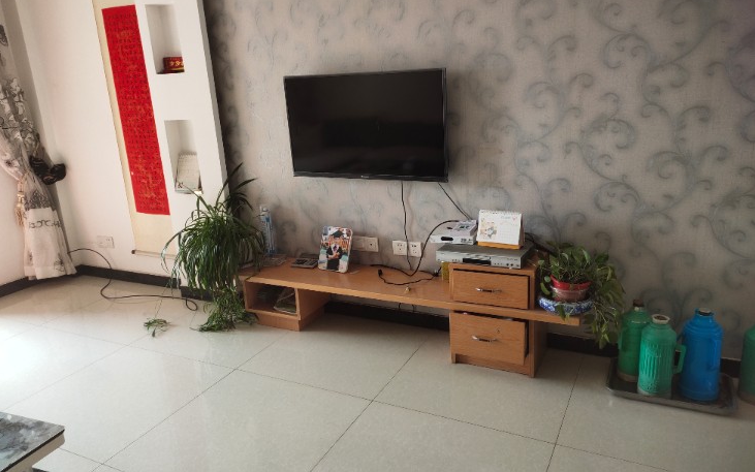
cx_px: 369
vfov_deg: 49.3
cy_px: 234
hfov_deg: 72.5
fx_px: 514
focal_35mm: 25
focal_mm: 4.76
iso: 126
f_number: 1.79
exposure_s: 1/100
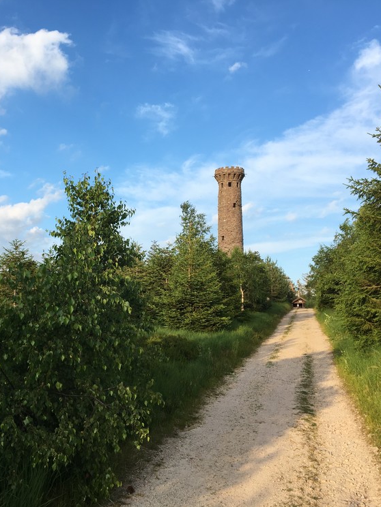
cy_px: 254
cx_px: 128
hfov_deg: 36.5
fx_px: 572
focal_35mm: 39
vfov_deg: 47.9
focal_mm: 4.15
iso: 25
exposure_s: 1/769
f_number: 2.2
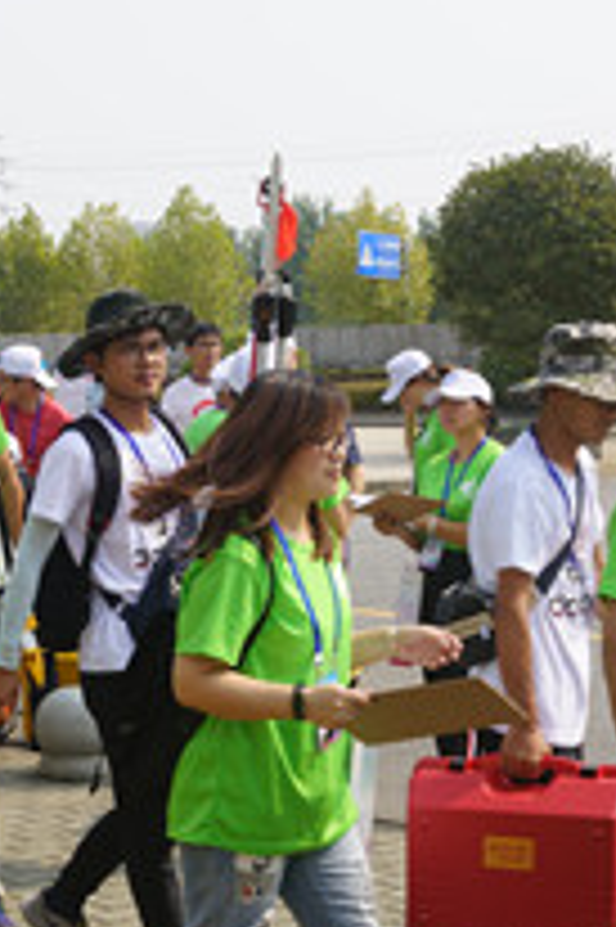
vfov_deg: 23.9
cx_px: 85
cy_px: 376
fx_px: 2185
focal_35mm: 85
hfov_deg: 15.9
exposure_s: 1/100
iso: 100
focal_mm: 35
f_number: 11
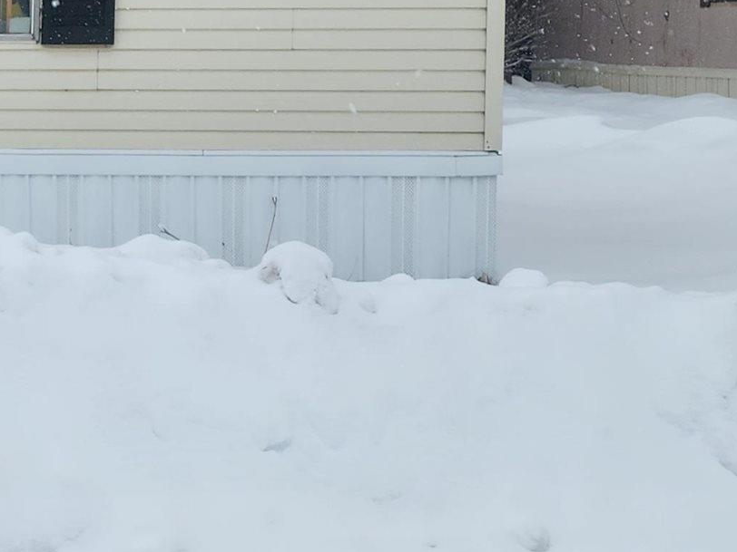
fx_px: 1852
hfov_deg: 20.2
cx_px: -277
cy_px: 135
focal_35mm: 87
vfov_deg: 16.9
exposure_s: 1/455
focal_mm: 6.4
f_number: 1.8
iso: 12
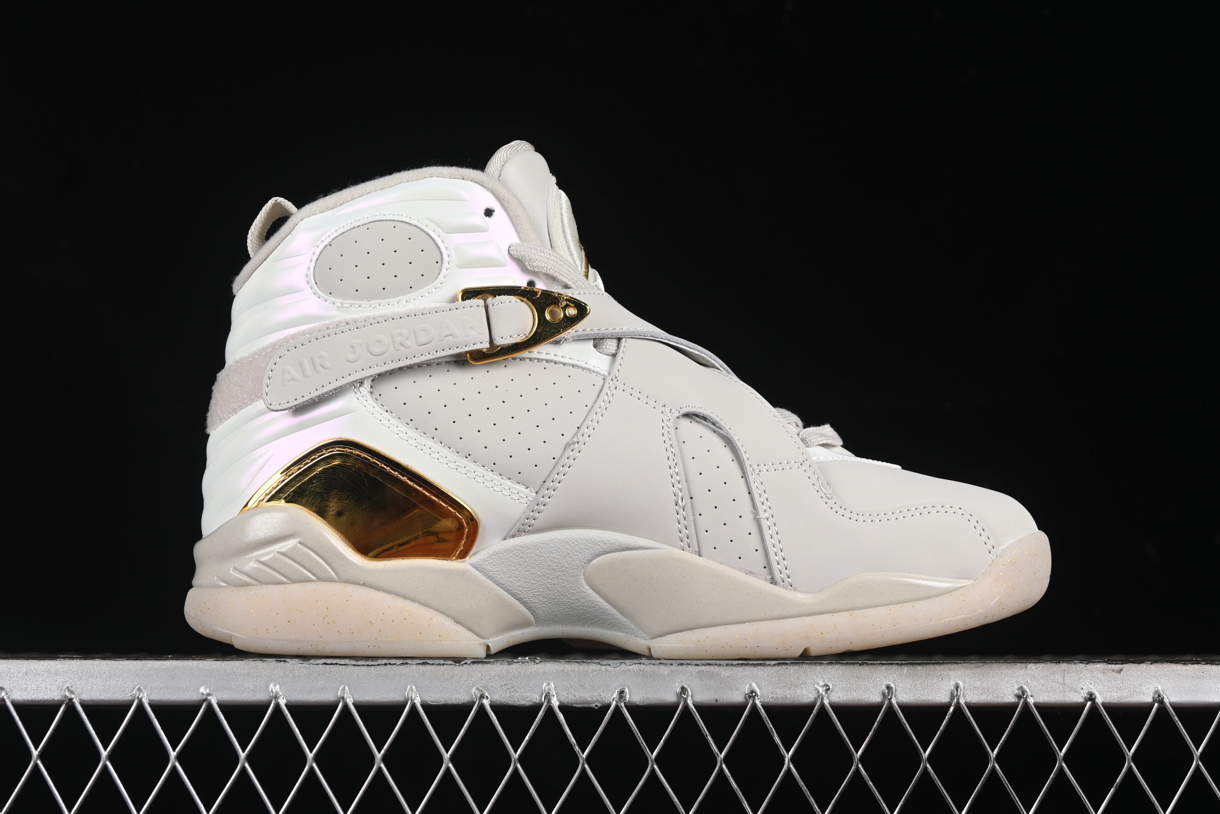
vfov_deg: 18.2
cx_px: 610
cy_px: 407
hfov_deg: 27.0
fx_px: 2541
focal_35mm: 75
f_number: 8
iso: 160
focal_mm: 50
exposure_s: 1/80
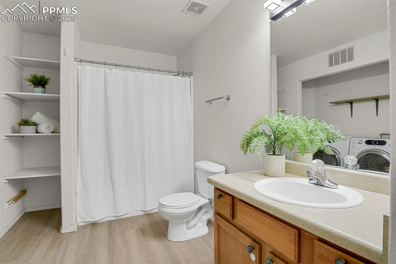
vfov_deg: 70.4
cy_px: 132
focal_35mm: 17
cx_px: 198
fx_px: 187
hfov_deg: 93.3
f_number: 8
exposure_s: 2
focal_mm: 17
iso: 250
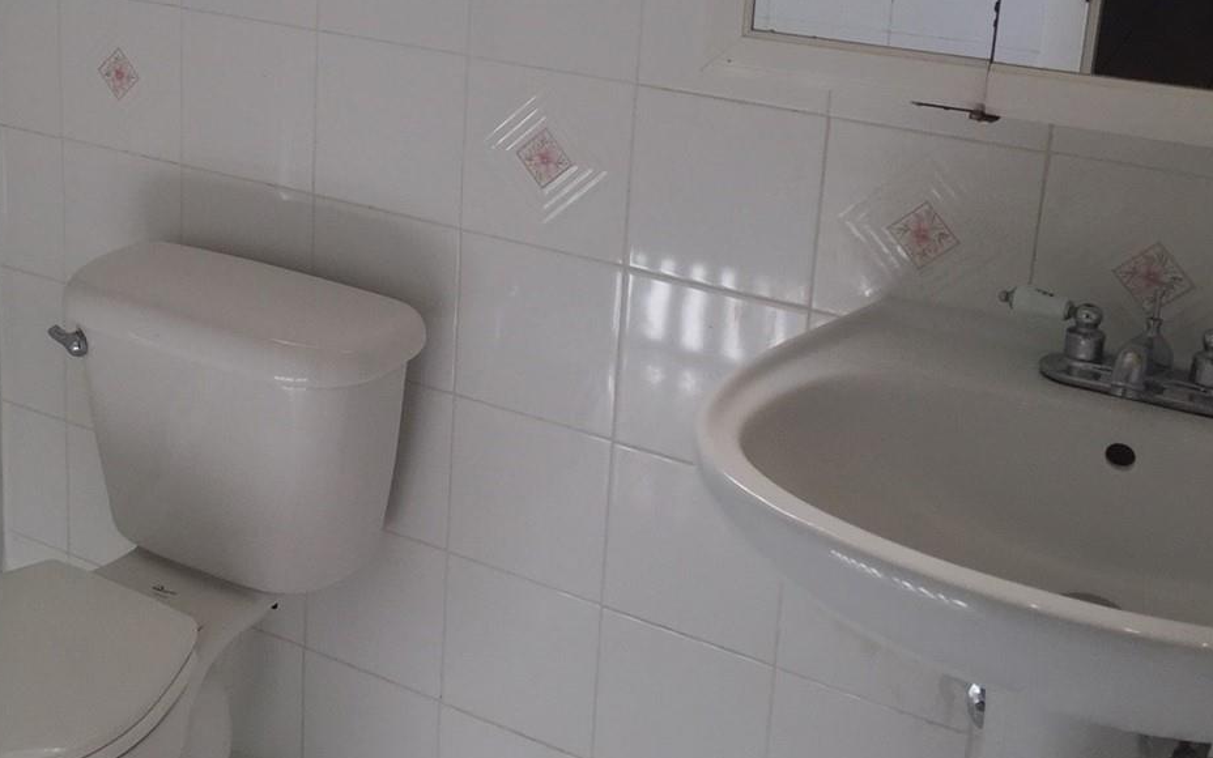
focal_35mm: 53
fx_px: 1752
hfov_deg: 37.2
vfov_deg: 24.0
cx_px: 295
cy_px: 129
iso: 32
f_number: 2.2
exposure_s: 1/257
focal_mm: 4.15
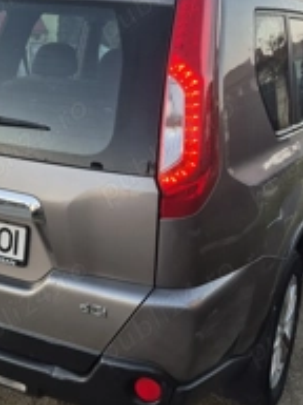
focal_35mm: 48
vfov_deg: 39.6
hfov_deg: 30.0
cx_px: 93
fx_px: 560
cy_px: 186
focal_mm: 5.4
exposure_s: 1/180
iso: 100
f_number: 1.8
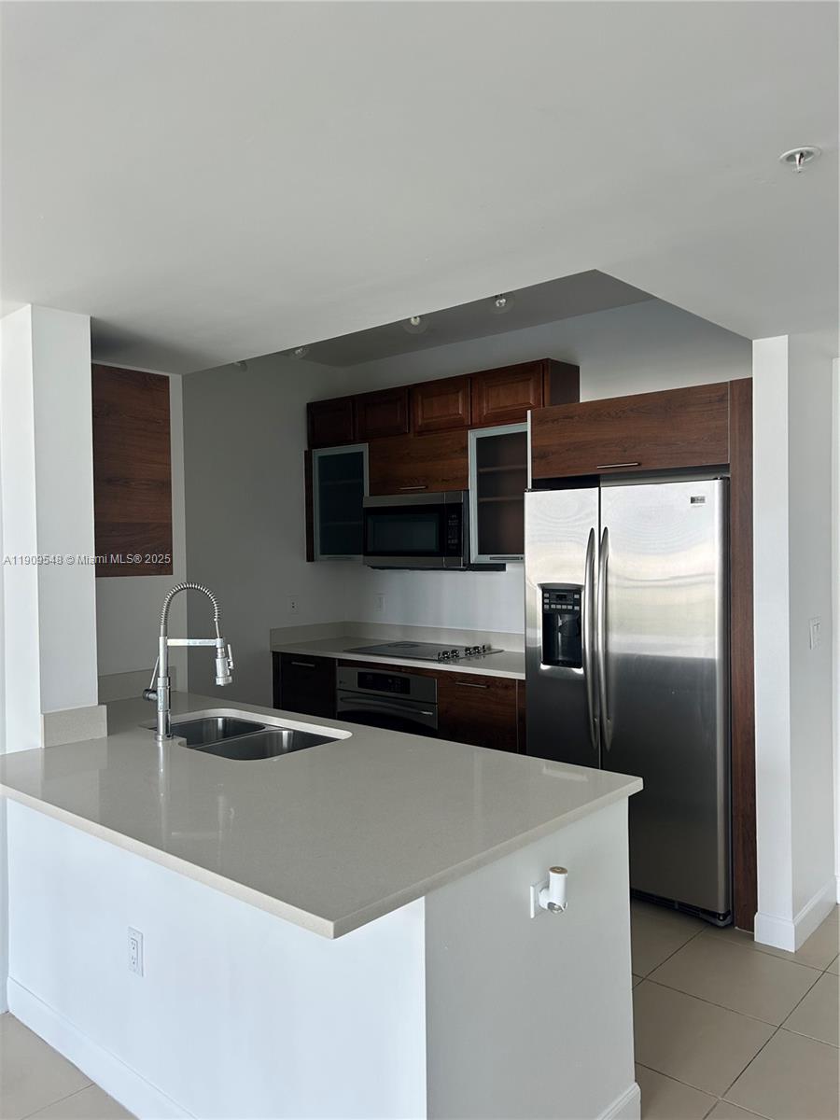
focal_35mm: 26
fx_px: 841
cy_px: 560
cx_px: 420
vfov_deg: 67.3
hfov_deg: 53.1
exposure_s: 1/121
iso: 64
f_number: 1.5
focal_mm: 5.7
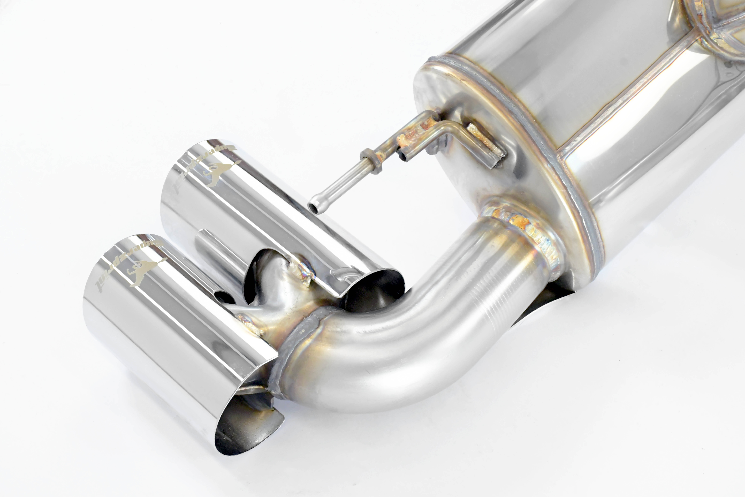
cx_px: 372
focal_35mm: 78
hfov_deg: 26.0
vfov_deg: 17.5
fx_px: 1614
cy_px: 248
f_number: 10
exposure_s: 1/200
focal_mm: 52
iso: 4000
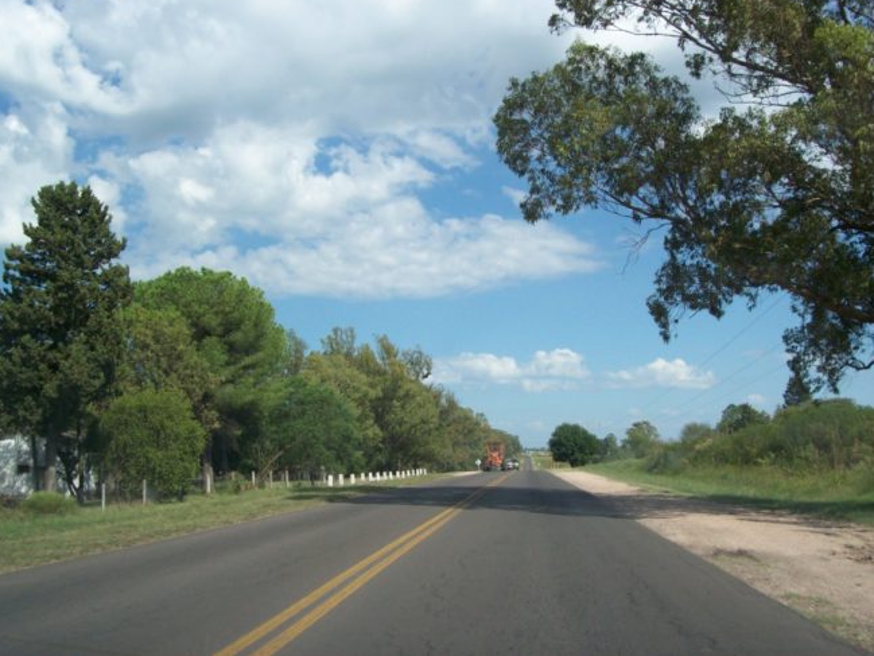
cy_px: 321
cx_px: 429
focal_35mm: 37
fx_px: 934
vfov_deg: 38.7
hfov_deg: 50.1
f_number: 4.8
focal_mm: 6
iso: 80
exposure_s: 1/515
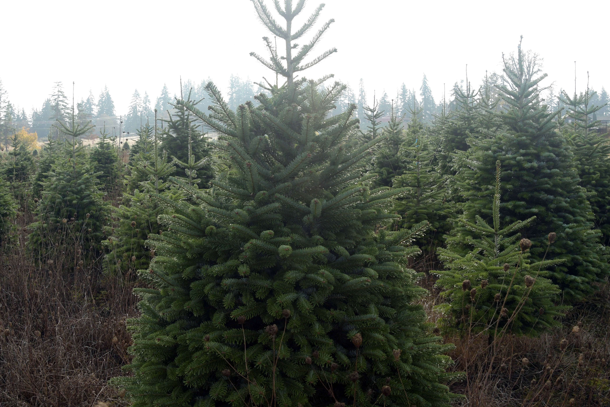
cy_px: 204
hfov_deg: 53.1
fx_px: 610
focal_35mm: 36
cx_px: 305
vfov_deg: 36.9
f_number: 10
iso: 800
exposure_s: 1/400
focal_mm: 24
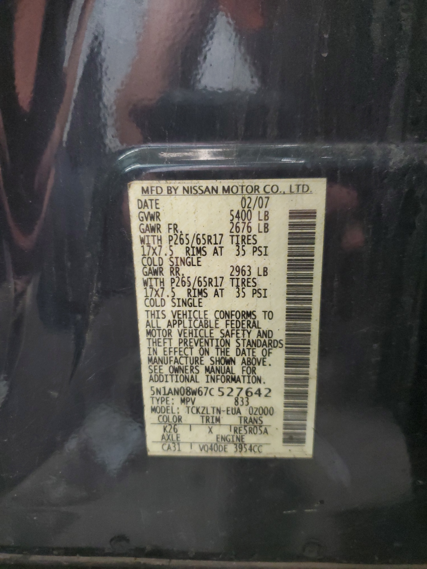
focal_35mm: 26
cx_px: 214
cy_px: 284
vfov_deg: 67.3
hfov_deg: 53.1
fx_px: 428
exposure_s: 1/30
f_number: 1.5
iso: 333
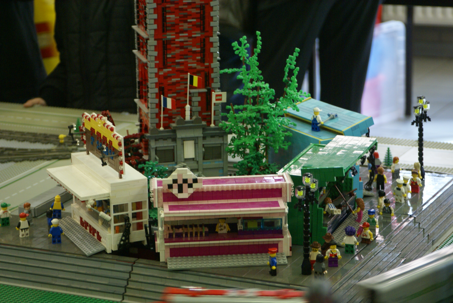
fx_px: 1322
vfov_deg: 13.1
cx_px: 226
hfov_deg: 19.4
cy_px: 152
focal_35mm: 105
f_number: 5
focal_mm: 70
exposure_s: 1/20
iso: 400
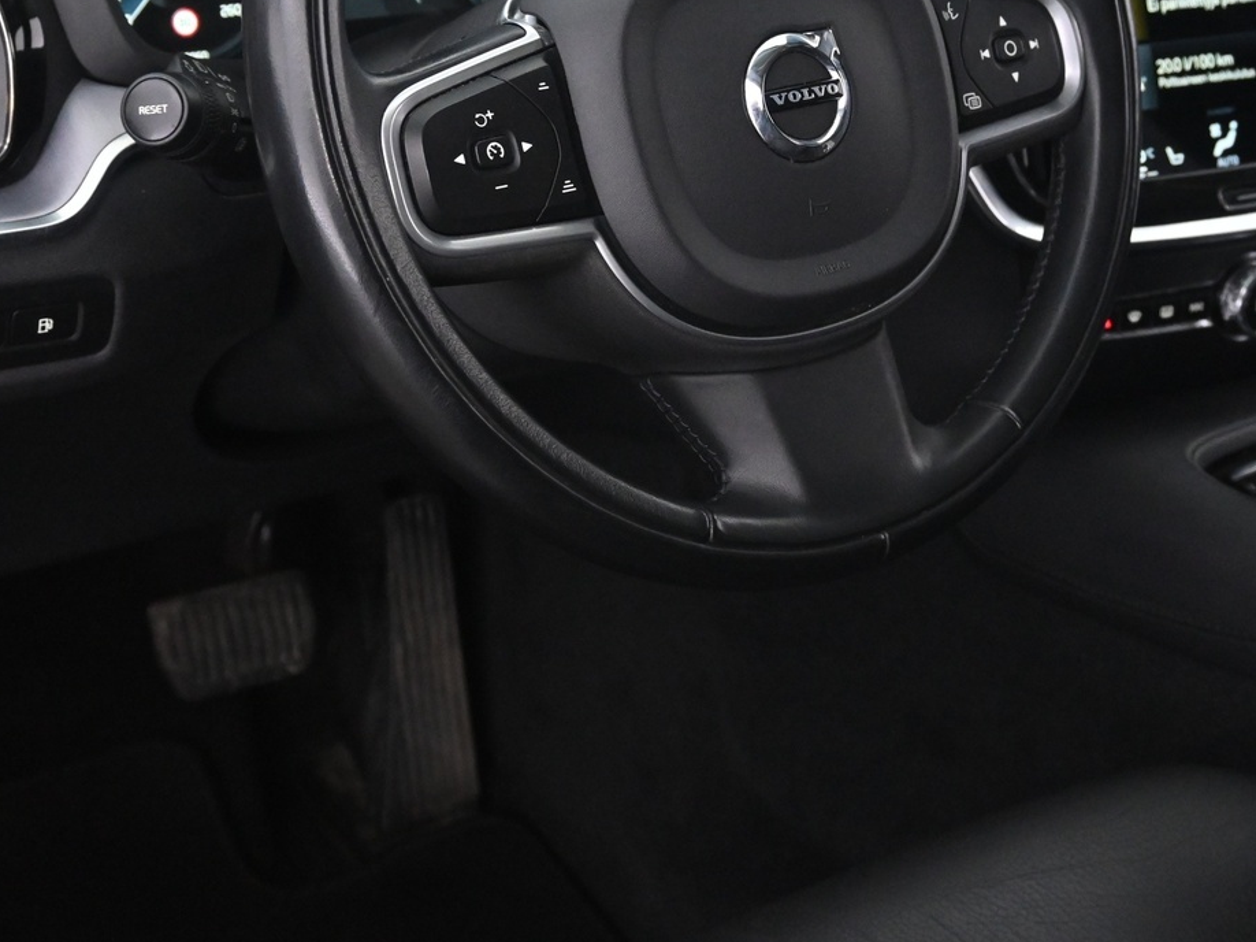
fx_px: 2031
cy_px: 245
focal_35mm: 56
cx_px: 717
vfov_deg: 25.8
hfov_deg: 34.3
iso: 3600
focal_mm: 22
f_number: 4
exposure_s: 1/40
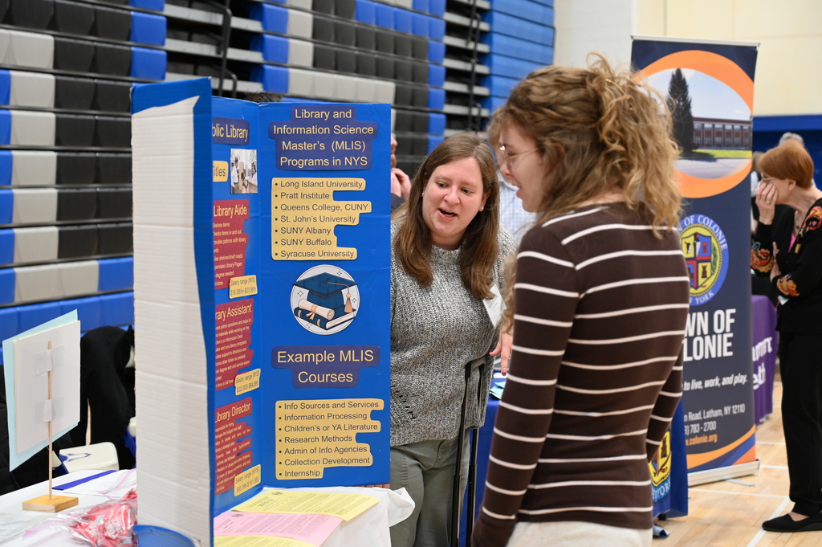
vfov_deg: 23.3
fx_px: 1323
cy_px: 274
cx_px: 411
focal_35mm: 58
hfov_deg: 34.5
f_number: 4
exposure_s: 1/125
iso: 2800
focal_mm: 58
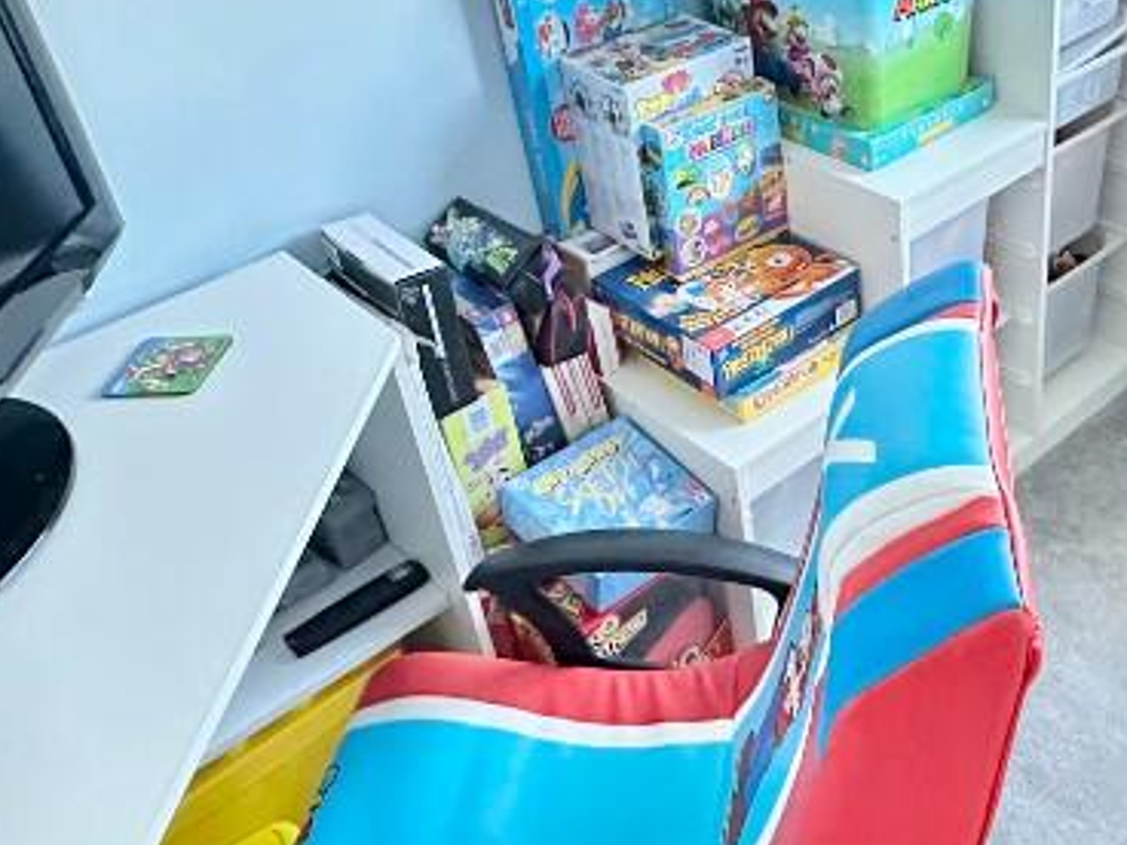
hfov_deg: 46.0
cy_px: 318
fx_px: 1270
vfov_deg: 36.6
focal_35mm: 39
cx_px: 861
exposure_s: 1/60
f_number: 2.2
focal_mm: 2.22
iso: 800
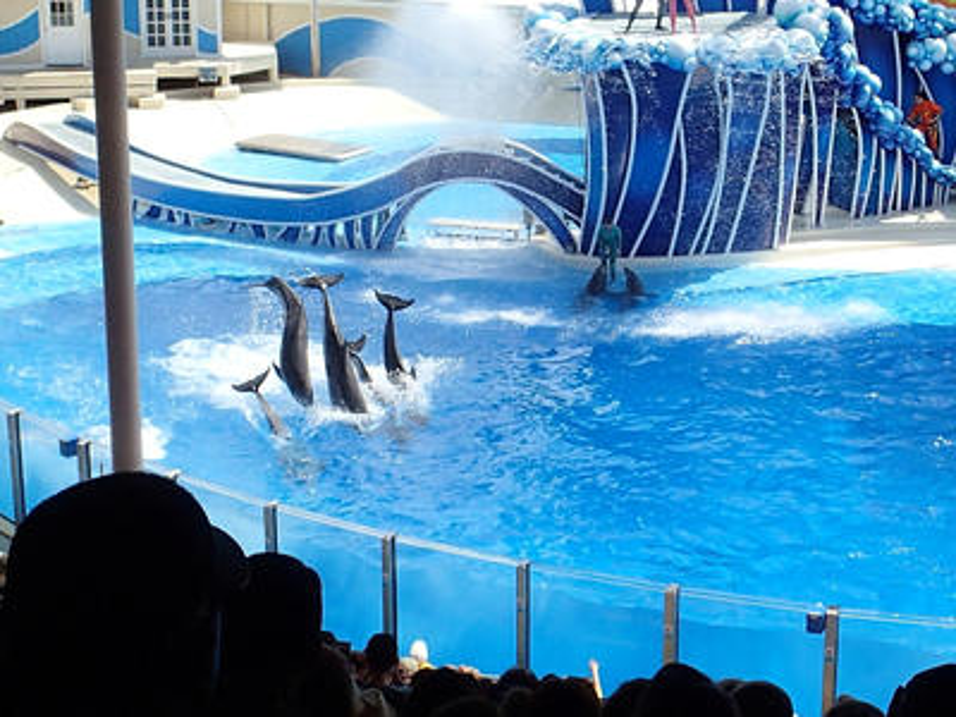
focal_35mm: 30
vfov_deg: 46.8
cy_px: 358
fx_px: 829
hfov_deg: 60.0
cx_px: 478
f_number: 3.2
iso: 200
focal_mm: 5.5
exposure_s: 1/1600
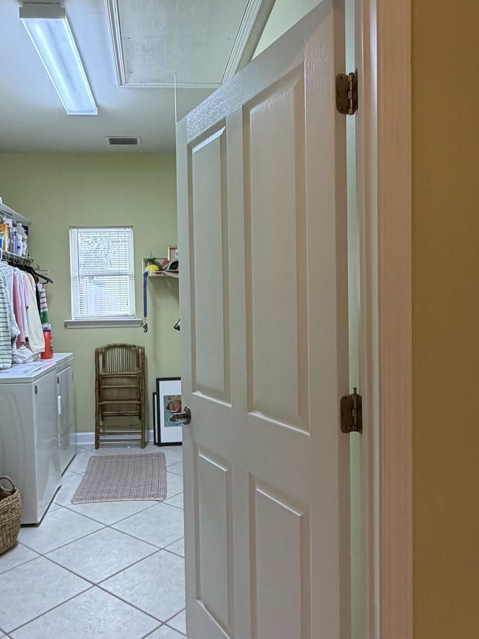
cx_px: 192
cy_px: 326
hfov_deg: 49.4
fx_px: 517
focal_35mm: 28
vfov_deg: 63.4
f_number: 2.2
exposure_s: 1/60
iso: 200
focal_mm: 2.22
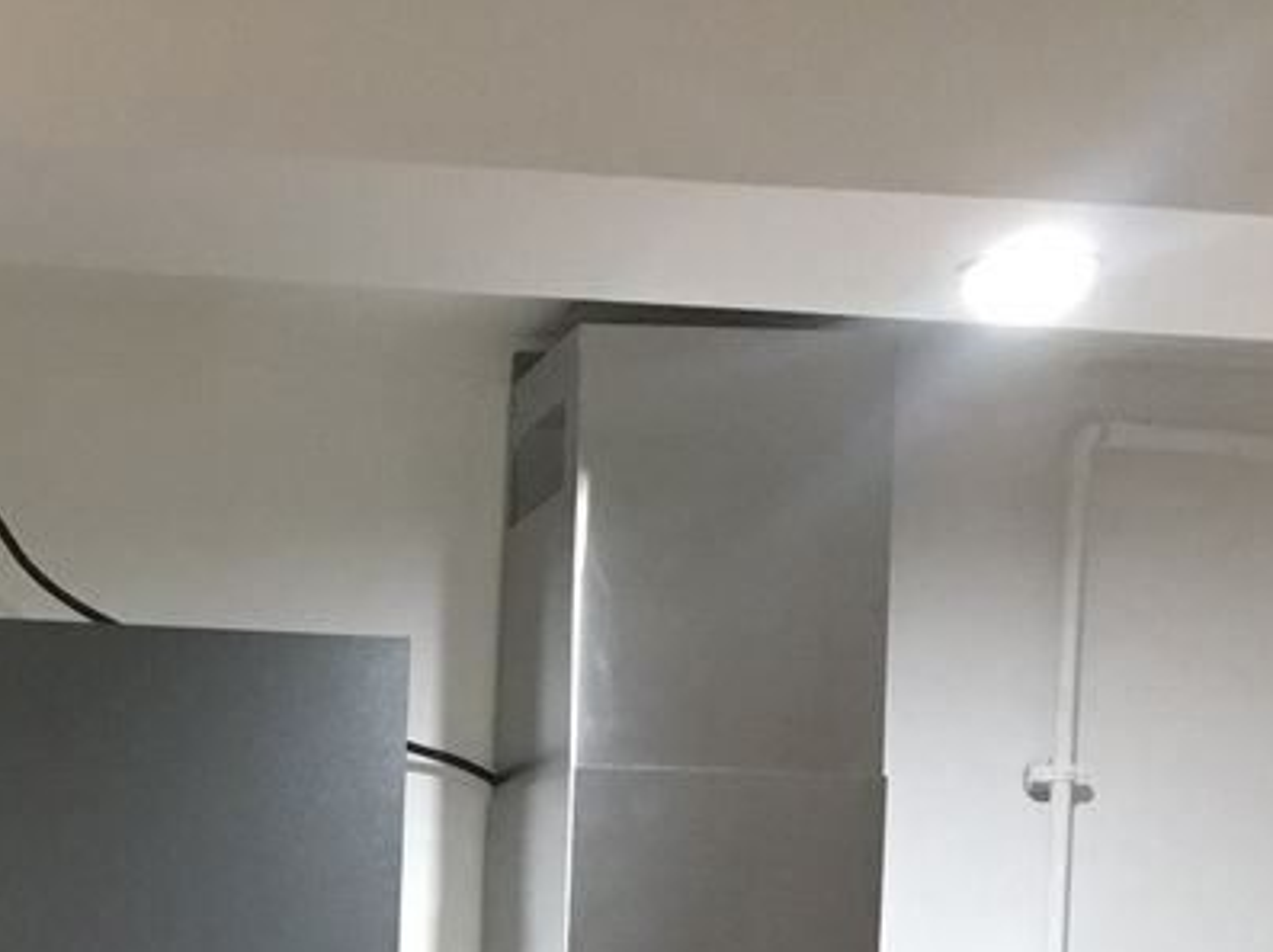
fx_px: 4299
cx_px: -234
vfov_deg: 11.4
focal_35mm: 117
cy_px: 1917
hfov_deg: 16.2
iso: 160
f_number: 2.2
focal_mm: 4.15
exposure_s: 1/33
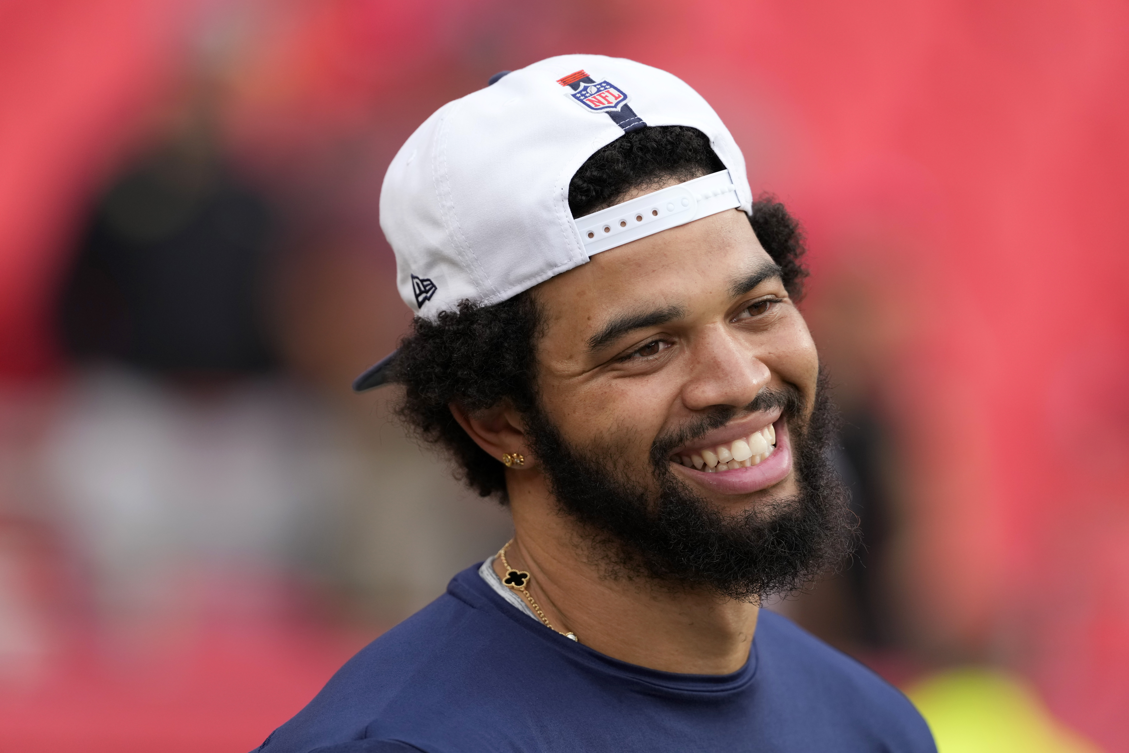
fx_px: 13171
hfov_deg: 4.9
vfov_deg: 3.3
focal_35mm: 420
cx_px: 564
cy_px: 376
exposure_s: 1/1250
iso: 800
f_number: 4
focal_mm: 420
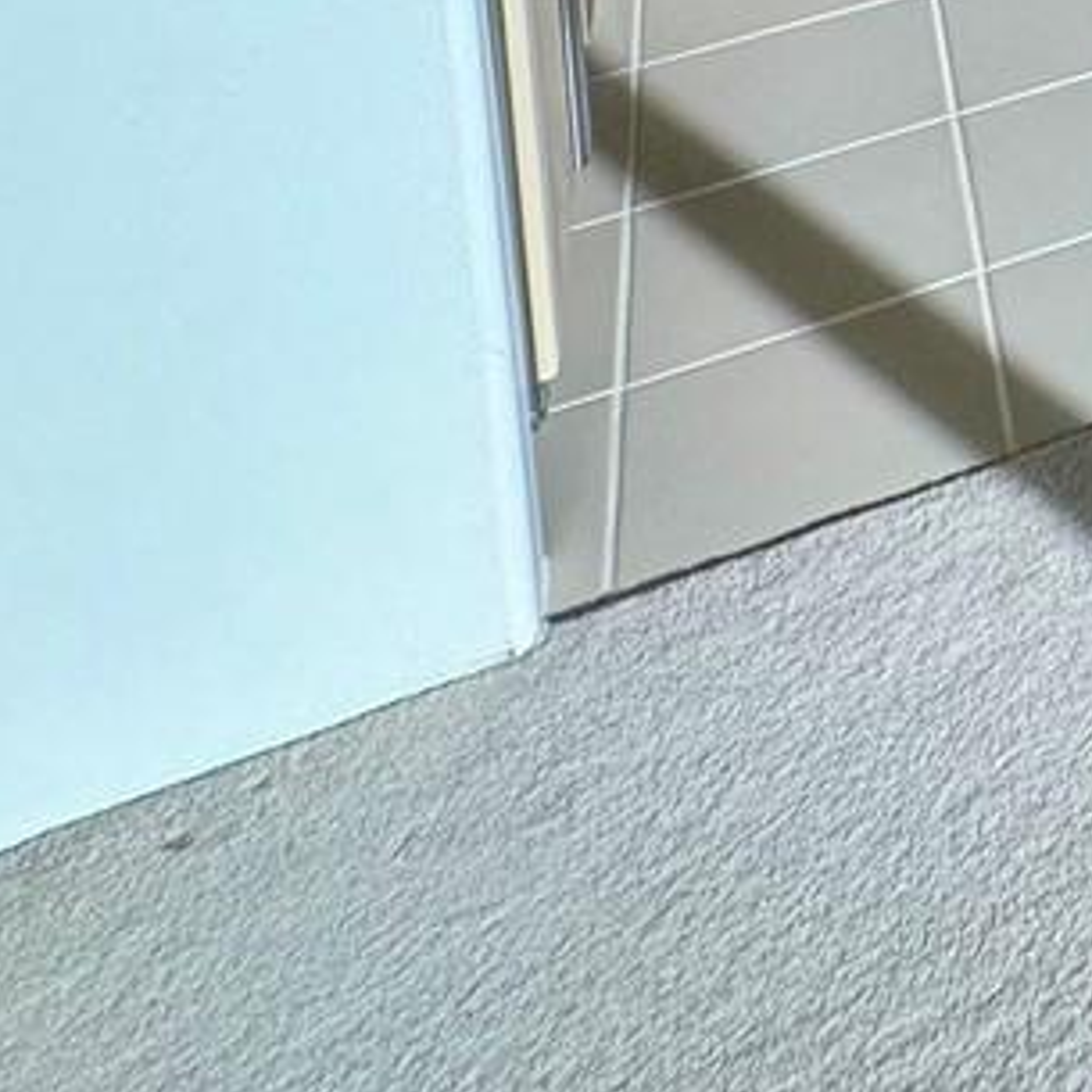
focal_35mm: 65
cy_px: -1020
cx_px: 2223
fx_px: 2320
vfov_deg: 18.6
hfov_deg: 17.8
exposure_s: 1/285
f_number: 2.2
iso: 40
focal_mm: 2.22
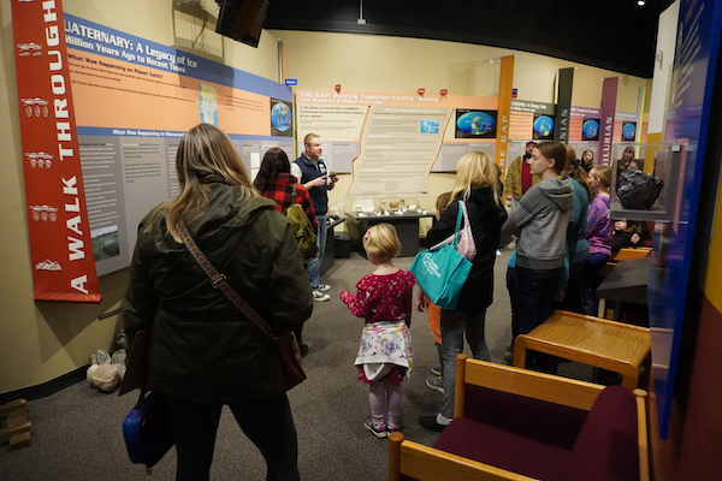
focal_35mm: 24
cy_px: 240
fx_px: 481
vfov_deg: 53.1
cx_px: 361
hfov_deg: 73.7
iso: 6400
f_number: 3.5
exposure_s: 1/125
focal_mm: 16
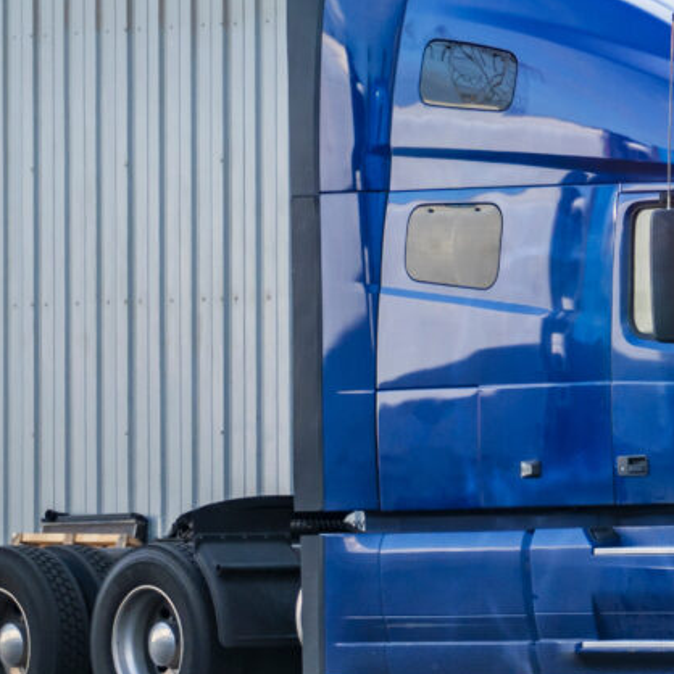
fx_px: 9627
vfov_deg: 4.0
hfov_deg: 4.0
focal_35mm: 437
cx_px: 1438
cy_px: 52
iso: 64
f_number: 2.8
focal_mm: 105
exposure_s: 1/1250
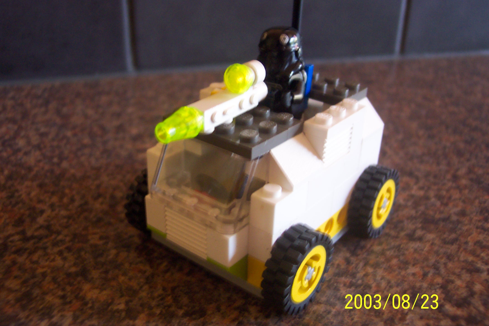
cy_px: 163
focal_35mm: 38
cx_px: 244
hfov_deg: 50.7
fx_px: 516
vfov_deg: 35.1
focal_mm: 8
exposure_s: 1/8
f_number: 2.8
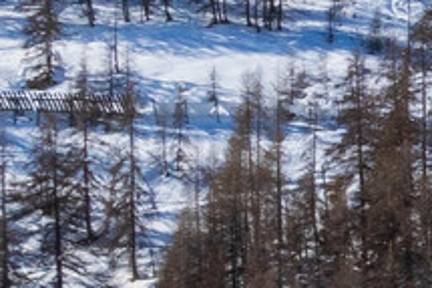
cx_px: 1392
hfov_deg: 8.7
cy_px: 477
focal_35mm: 186
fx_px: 2230
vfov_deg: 7.2
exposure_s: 1/500
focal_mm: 12.3
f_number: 11
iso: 200
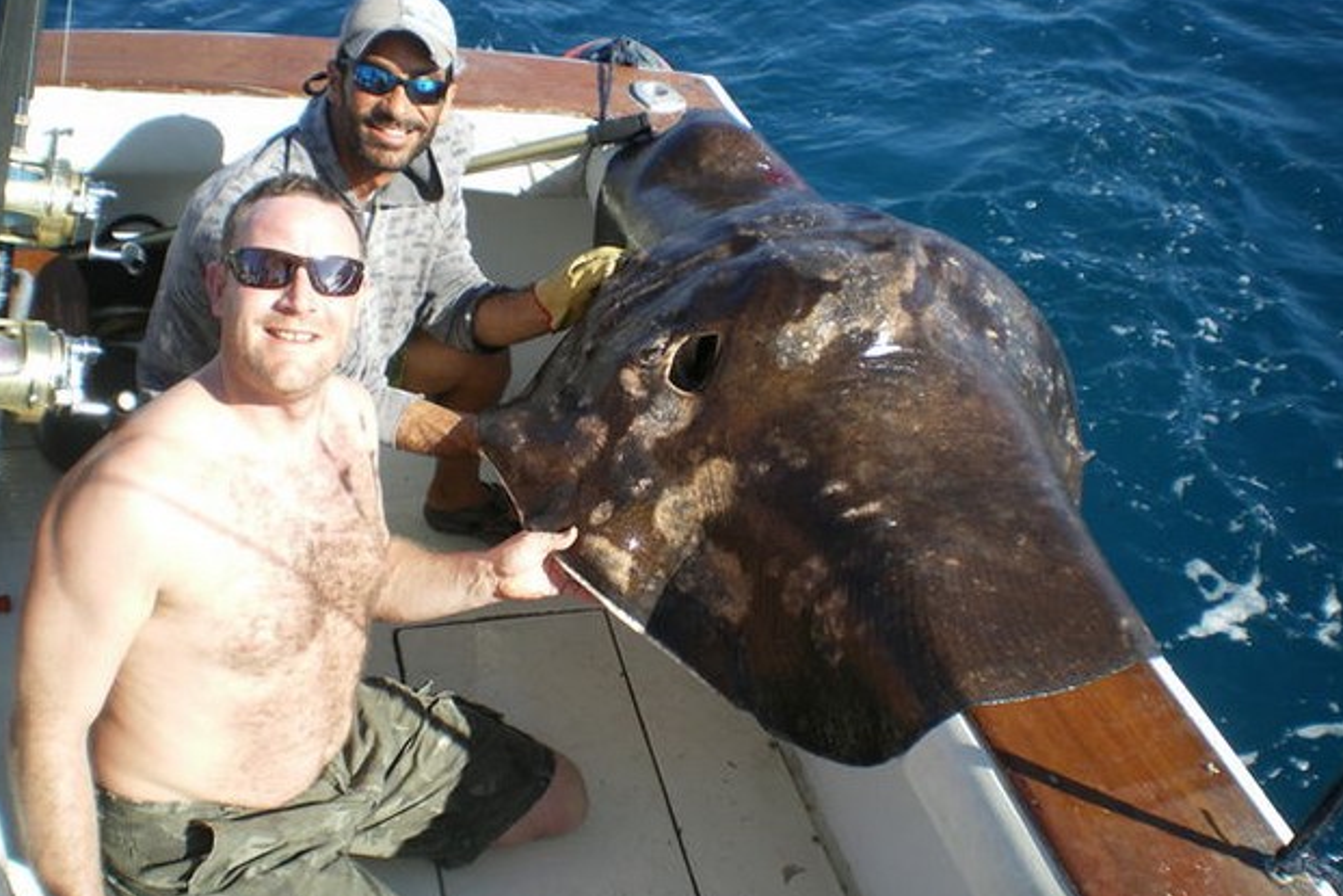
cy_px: 400
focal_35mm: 38
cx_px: 675
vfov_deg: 35.0
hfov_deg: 50.7
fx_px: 1418
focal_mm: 6.3
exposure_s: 1/200
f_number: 4.6
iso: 50
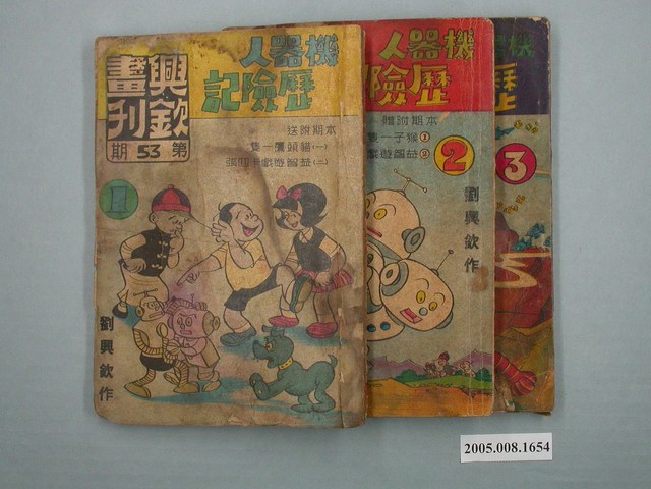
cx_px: 326
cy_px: 244
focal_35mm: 54
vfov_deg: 27.0
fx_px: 1016
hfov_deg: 35.5
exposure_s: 1/30
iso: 200
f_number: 5.3
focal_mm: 11.3
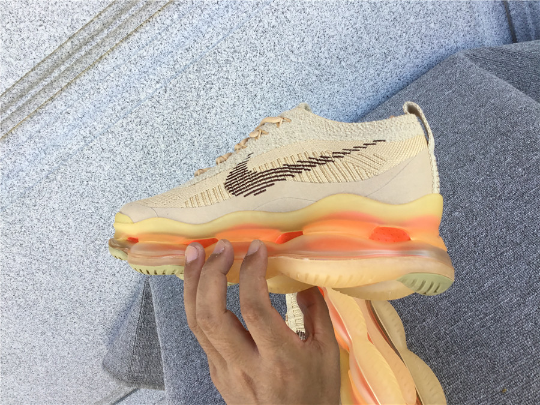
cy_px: 202
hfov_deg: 58.4
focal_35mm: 31
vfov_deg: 45.4
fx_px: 484
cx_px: 270
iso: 25
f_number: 2.4
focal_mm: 3.3
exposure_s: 1/115
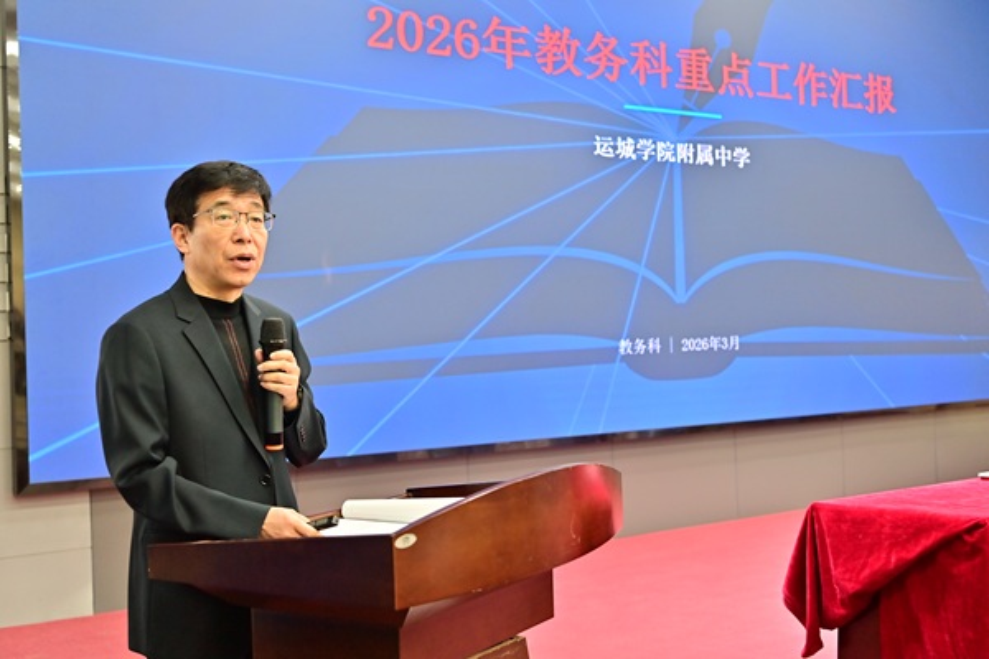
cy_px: 330
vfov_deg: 31.9
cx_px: 494
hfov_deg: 46.4
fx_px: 1154
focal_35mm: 42
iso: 640
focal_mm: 42
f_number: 4
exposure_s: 1/60
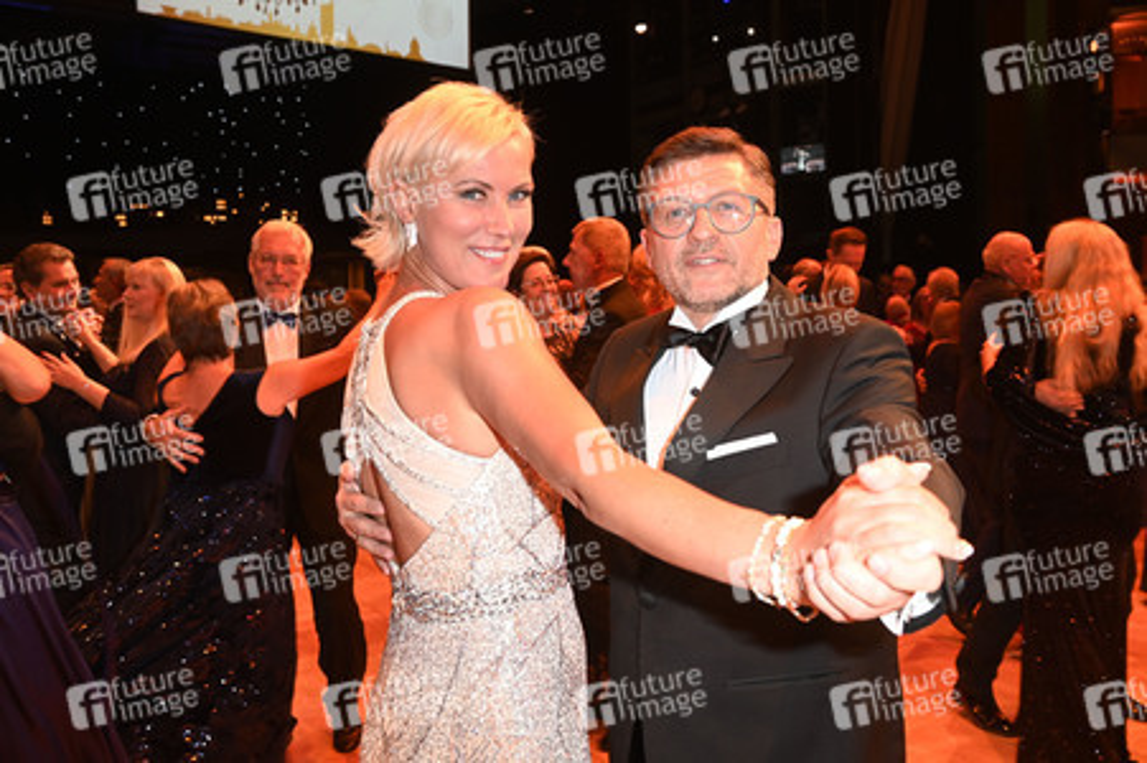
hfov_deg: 60.3
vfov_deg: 42.3
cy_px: 382
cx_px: 574
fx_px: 987
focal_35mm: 31
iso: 2000
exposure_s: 1/125
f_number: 5.6
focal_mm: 31
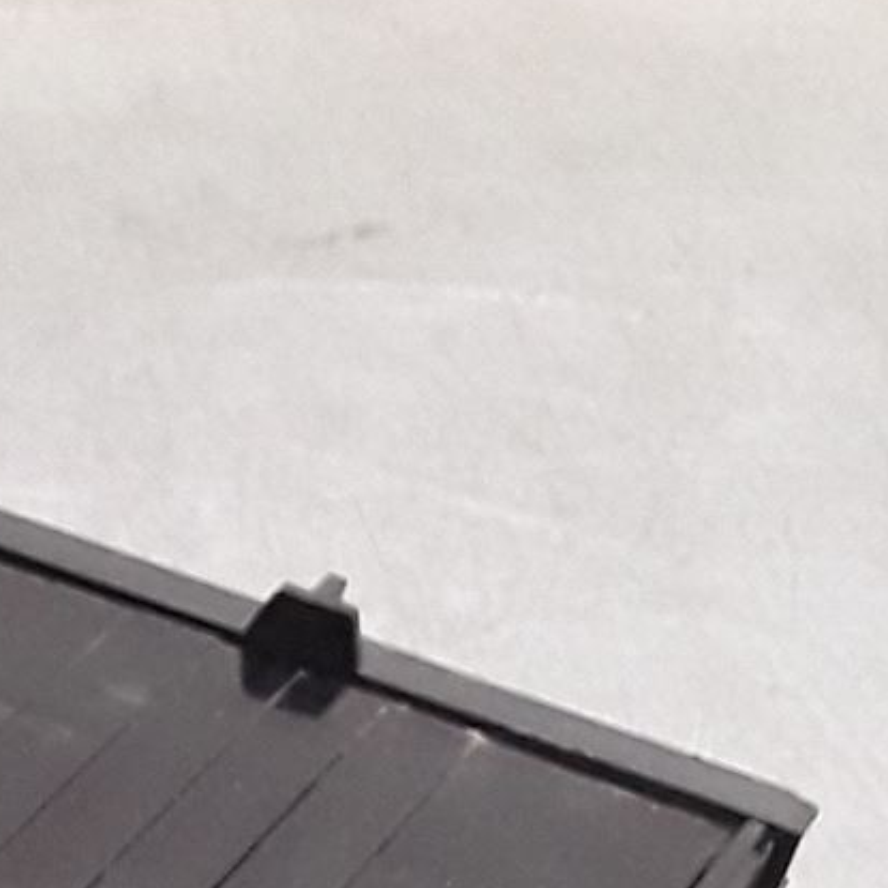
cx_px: -922
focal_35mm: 122
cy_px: 1408
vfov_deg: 13.3
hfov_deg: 12.5
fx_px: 3541
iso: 100
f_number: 1.9
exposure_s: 1/100
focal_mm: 2.91
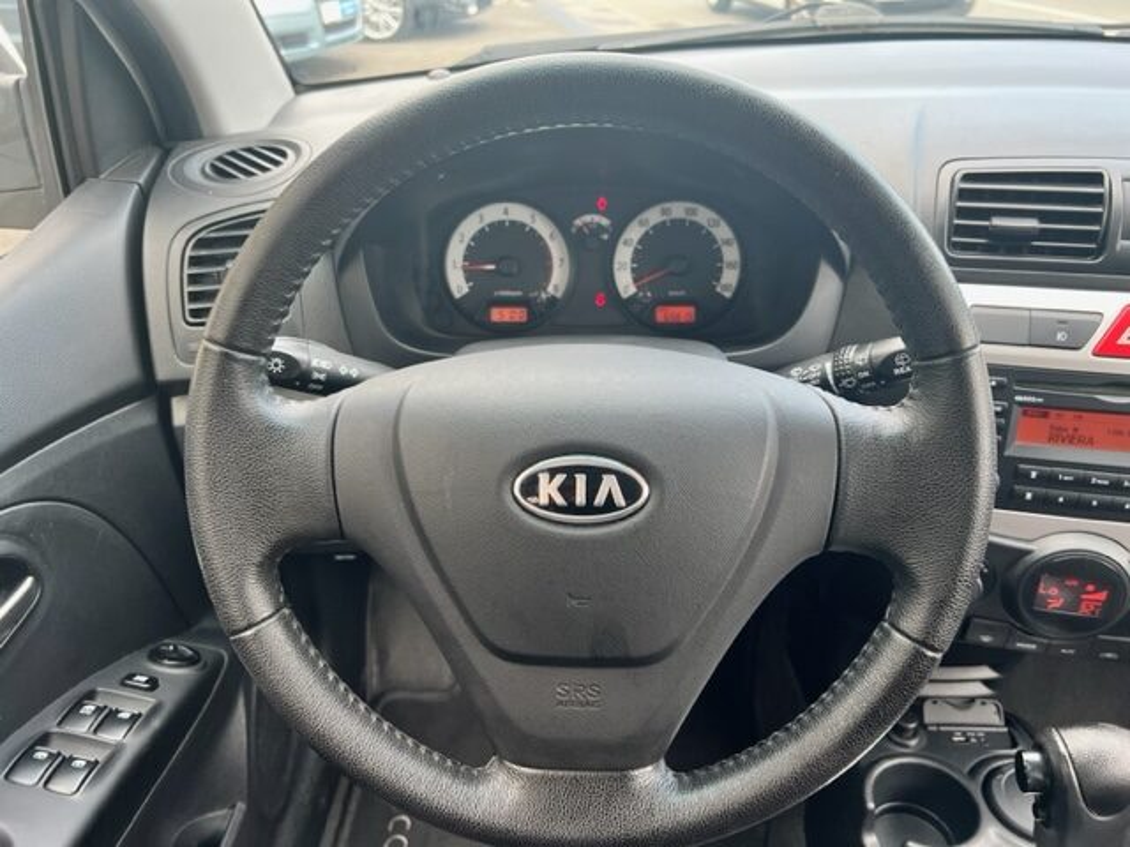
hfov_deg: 67.3
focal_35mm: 26
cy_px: 424
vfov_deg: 53.1
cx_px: 565
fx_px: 849
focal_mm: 5.7
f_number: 1.5
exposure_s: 1/121
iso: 100
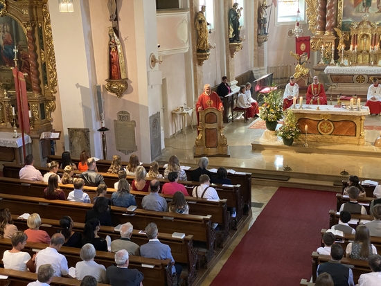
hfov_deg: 36.8
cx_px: 190
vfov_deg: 28.1
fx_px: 573
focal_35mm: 52
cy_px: 143
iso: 500
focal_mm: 6
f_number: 2
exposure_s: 1/50
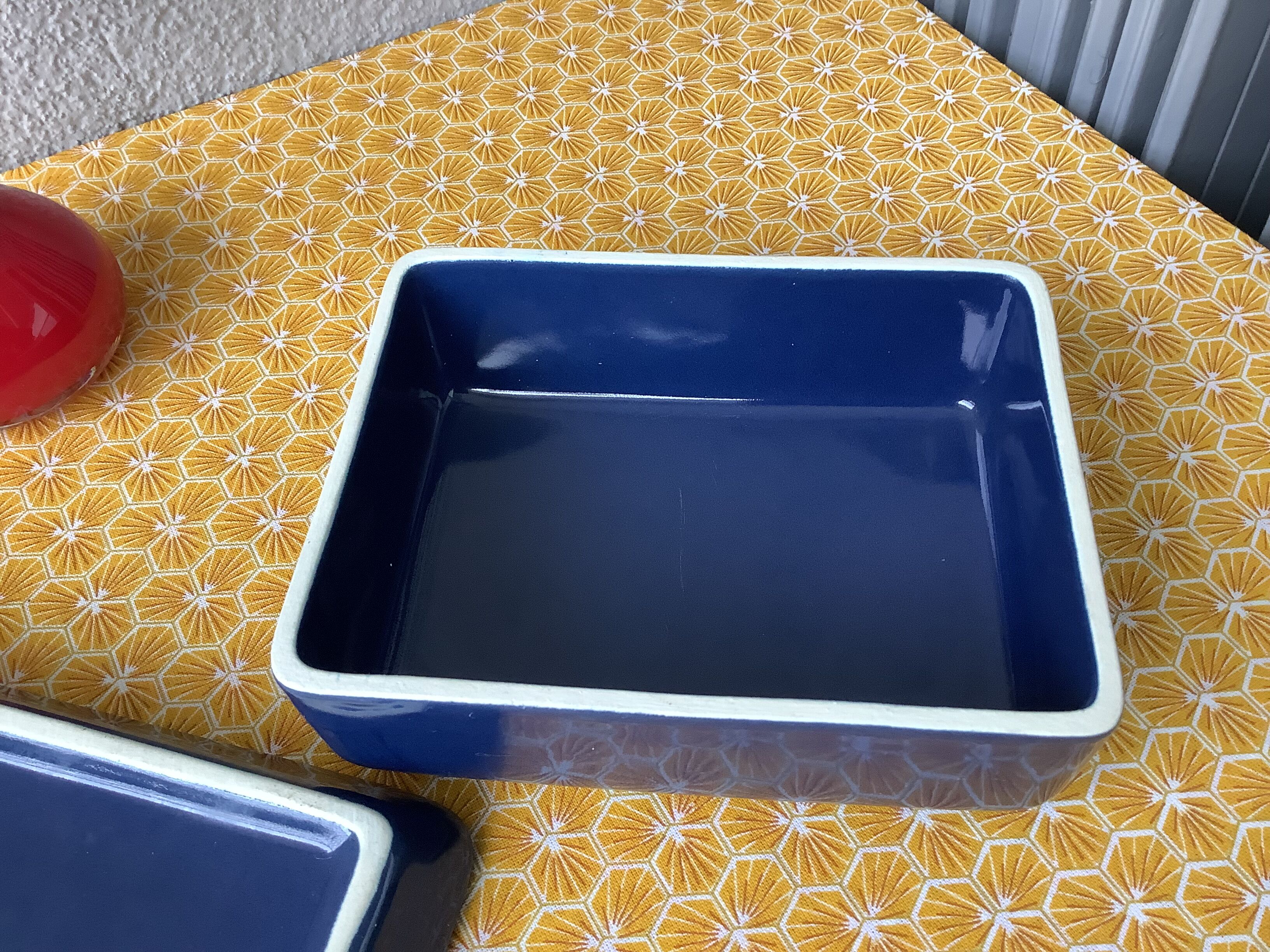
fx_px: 1137
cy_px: 476
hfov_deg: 58.4
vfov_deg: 45.4
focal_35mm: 31
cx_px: 635
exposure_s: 1/60
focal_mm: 3.3
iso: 125
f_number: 2.4
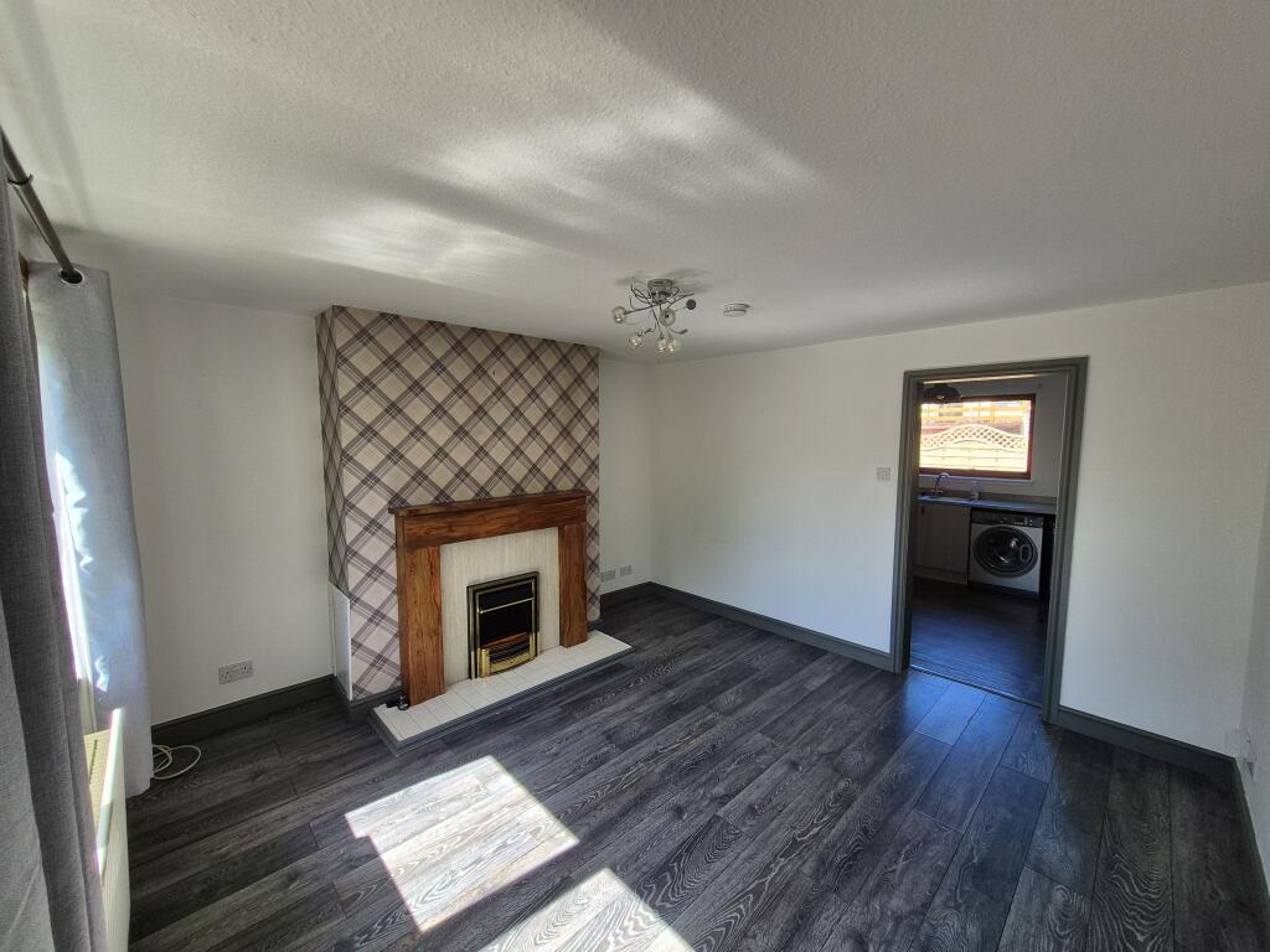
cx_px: 635
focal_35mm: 13
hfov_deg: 106.2
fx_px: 477
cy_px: 476
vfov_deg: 89.9
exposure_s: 1/210
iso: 50
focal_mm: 1.74
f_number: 2.2
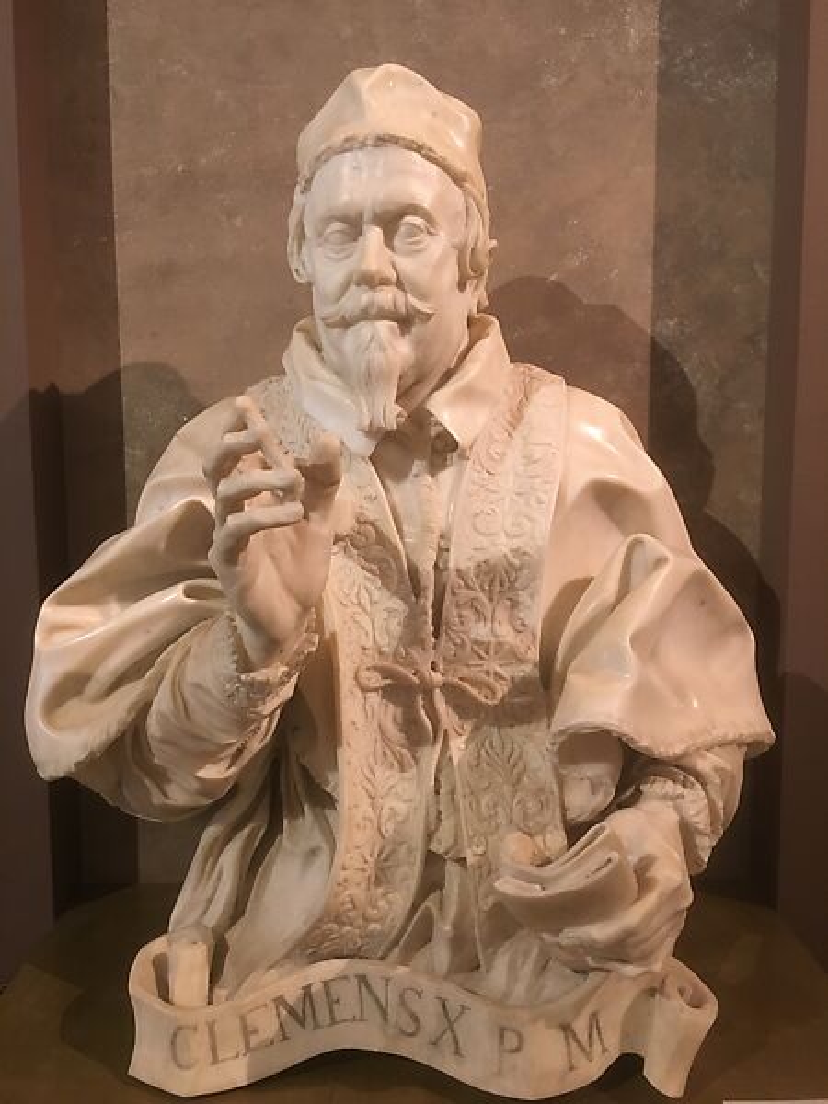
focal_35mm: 29
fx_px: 925
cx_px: 414
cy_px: 552
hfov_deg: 48.2
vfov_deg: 61.7
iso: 125
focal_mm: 4.15
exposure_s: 1/33
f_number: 2.2
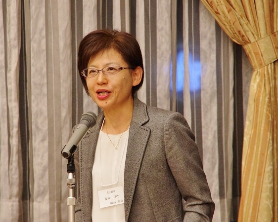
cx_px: 105
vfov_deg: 5.7
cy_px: 111
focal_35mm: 270
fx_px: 2220
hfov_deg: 7.2
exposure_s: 1/30
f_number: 5.6
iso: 3200
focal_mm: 135
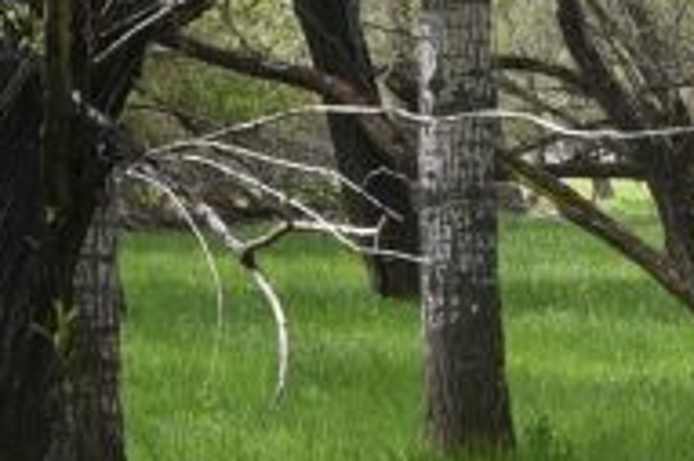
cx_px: 1126
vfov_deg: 6.5
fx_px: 4064
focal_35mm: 211
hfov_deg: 9.4
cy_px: 9
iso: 160
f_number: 6.3
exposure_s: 1/160
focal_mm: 31
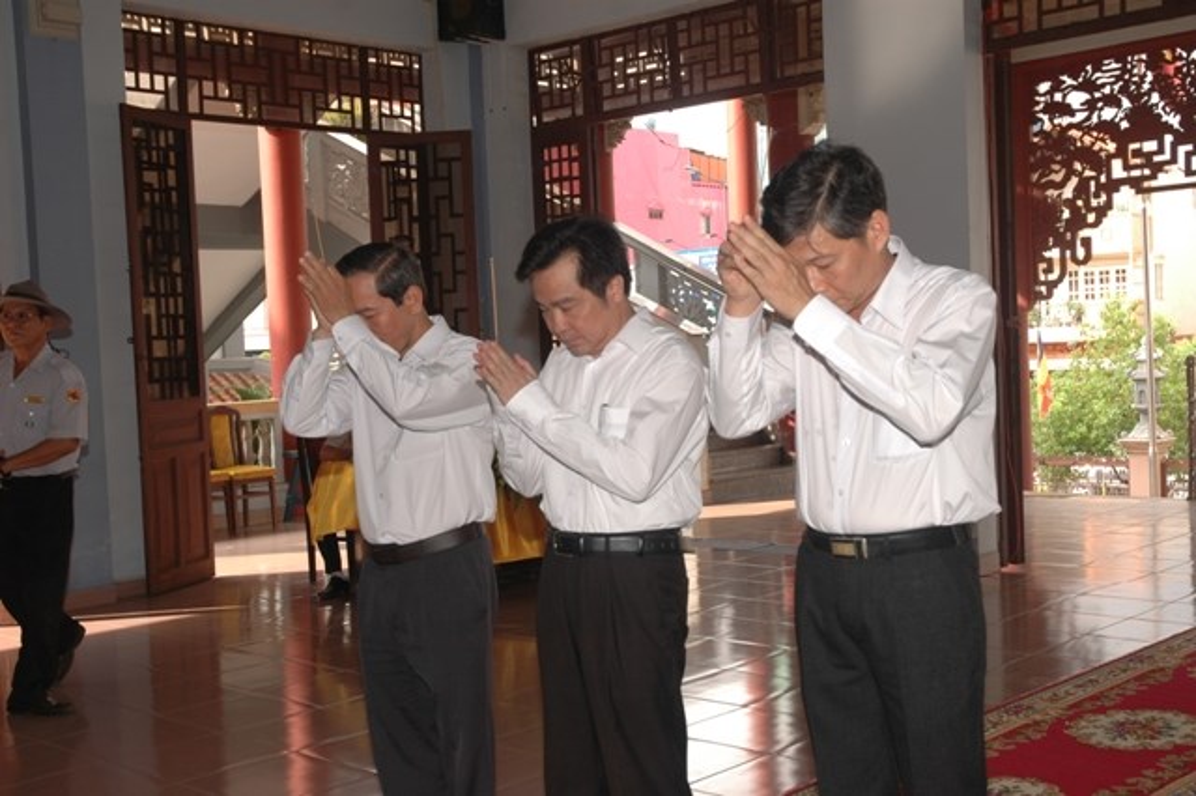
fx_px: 1544
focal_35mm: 46
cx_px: 598
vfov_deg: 28.9
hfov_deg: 42.3
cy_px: 398
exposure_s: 1/125
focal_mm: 31
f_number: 5.6
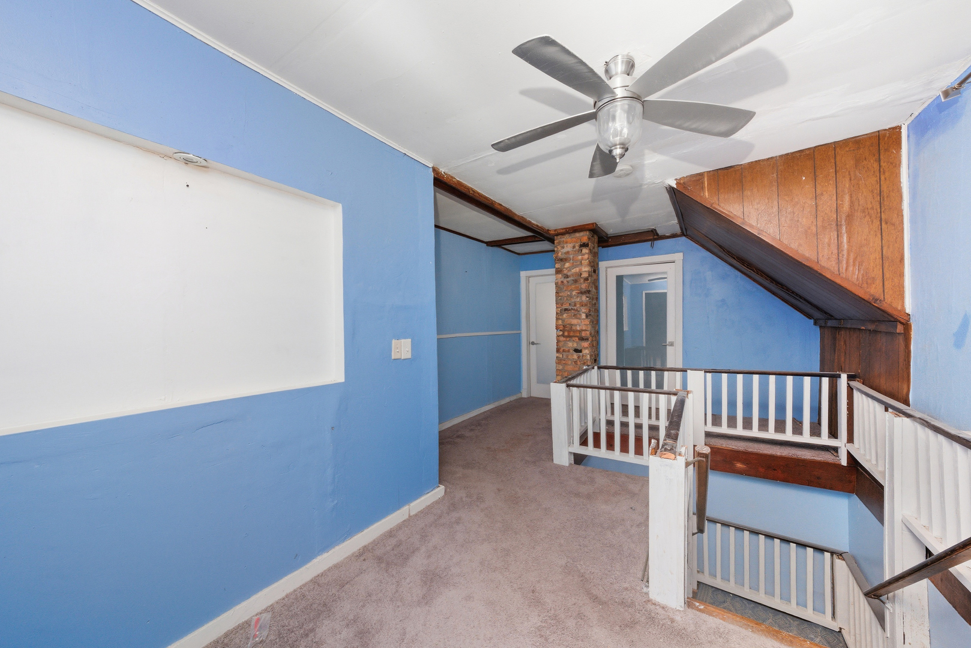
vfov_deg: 90.1
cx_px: 486
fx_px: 324
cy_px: 324
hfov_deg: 112.6
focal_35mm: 12
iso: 800
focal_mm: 12
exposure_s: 1/60
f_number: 14
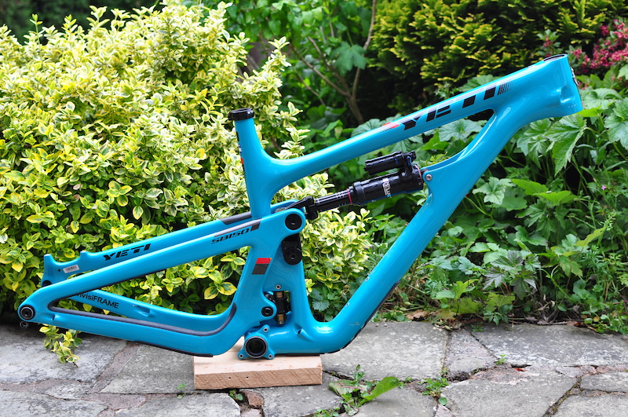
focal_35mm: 52
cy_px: 208
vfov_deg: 25.7
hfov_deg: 37.9
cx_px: 314
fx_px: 915
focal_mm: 35
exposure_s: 1/200
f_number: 3.2
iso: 200
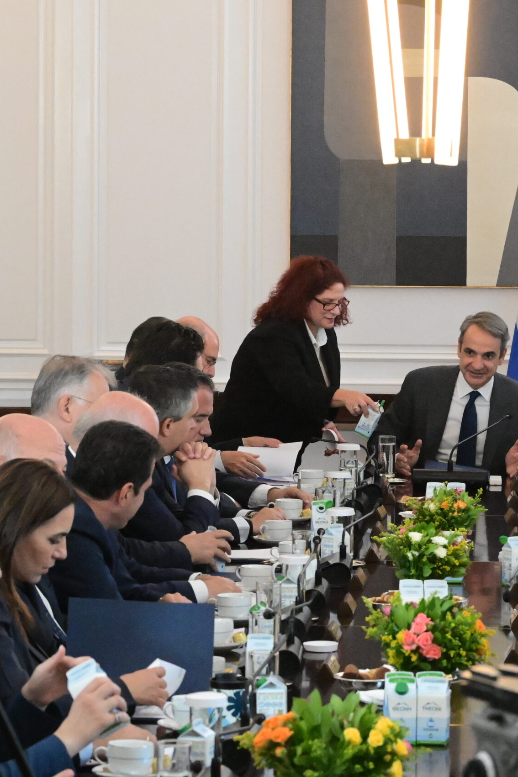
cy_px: 388
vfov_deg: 13.0
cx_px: 418
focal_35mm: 158
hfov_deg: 8.7
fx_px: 3410
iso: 10000
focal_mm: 70
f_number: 7.1
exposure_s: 1/500
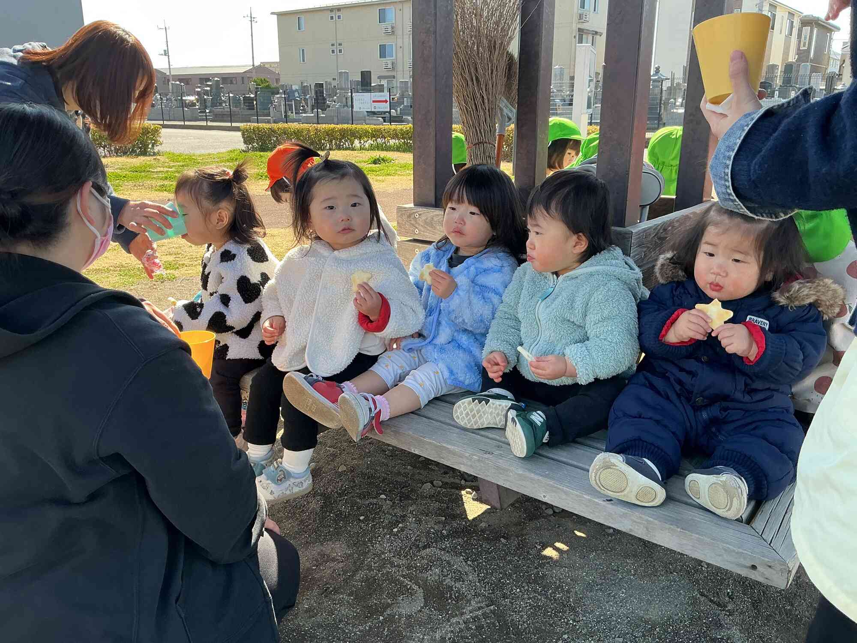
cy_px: 322
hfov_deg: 61.7
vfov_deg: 48.2
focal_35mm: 29
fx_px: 718
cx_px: 428
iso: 25
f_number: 1.8
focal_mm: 3
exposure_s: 1/292
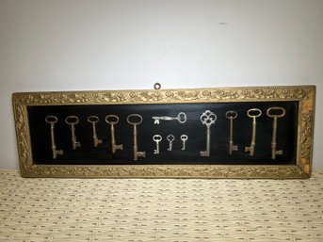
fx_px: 243
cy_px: 121
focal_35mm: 26
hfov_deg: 67.3
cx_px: 162
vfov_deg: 53.0
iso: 50
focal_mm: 5.7
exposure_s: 1/120
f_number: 1.5
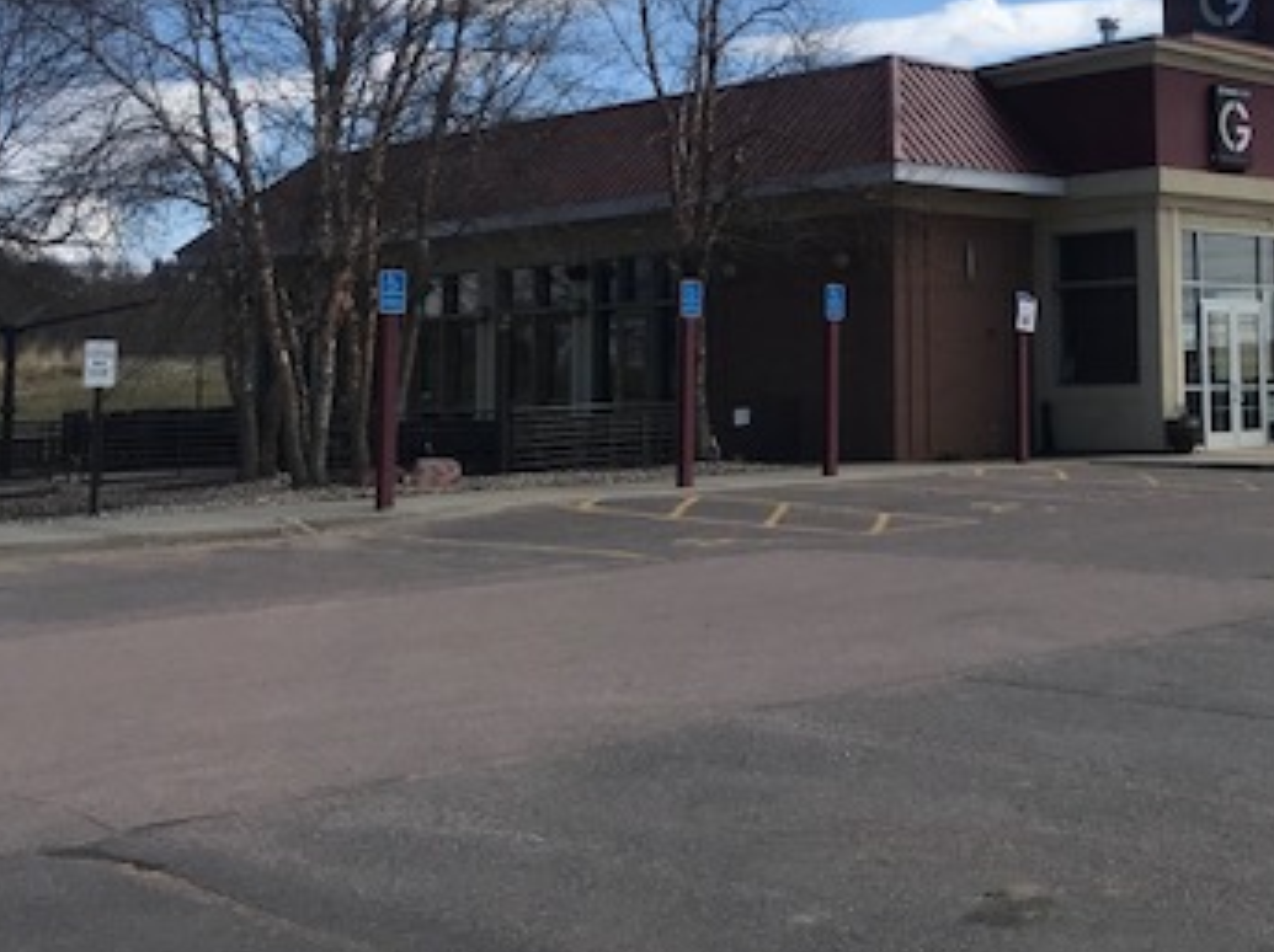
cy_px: 210
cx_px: 1089
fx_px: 1912
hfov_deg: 35.2
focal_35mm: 52
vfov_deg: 27.5
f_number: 1.8
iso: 20
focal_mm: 3.99
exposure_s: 1/3546
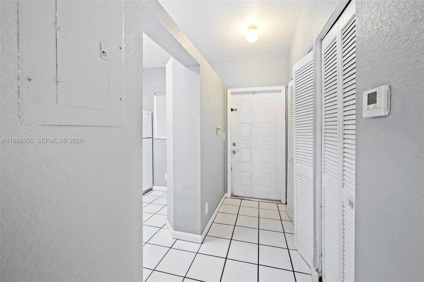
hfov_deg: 104.3
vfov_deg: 81.1
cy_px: 141
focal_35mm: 14
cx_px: 212
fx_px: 165
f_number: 8
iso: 200
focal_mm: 14
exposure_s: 1.3
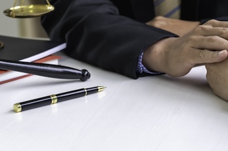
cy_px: 30
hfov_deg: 12.9
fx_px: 1006
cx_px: 113
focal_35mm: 159
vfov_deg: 8.6
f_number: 4
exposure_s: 1/100
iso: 250
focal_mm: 85
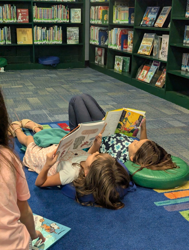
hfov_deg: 30.3
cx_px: 94
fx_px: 349
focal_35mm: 48
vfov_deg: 39.6
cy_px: 125
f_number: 1.85
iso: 1345
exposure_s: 1/212
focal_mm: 6.81
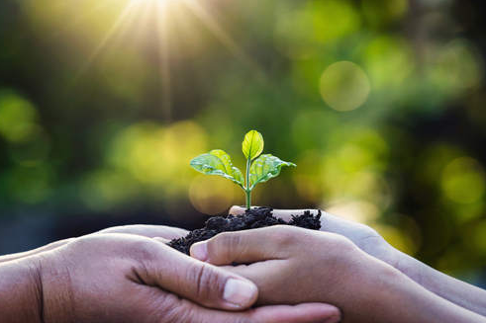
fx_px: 2429
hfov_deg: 11.4
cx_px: 194
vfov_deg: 7.6
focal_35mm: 180
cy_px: 178
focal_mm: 138
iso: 200
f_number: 4.5
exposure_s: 1/250
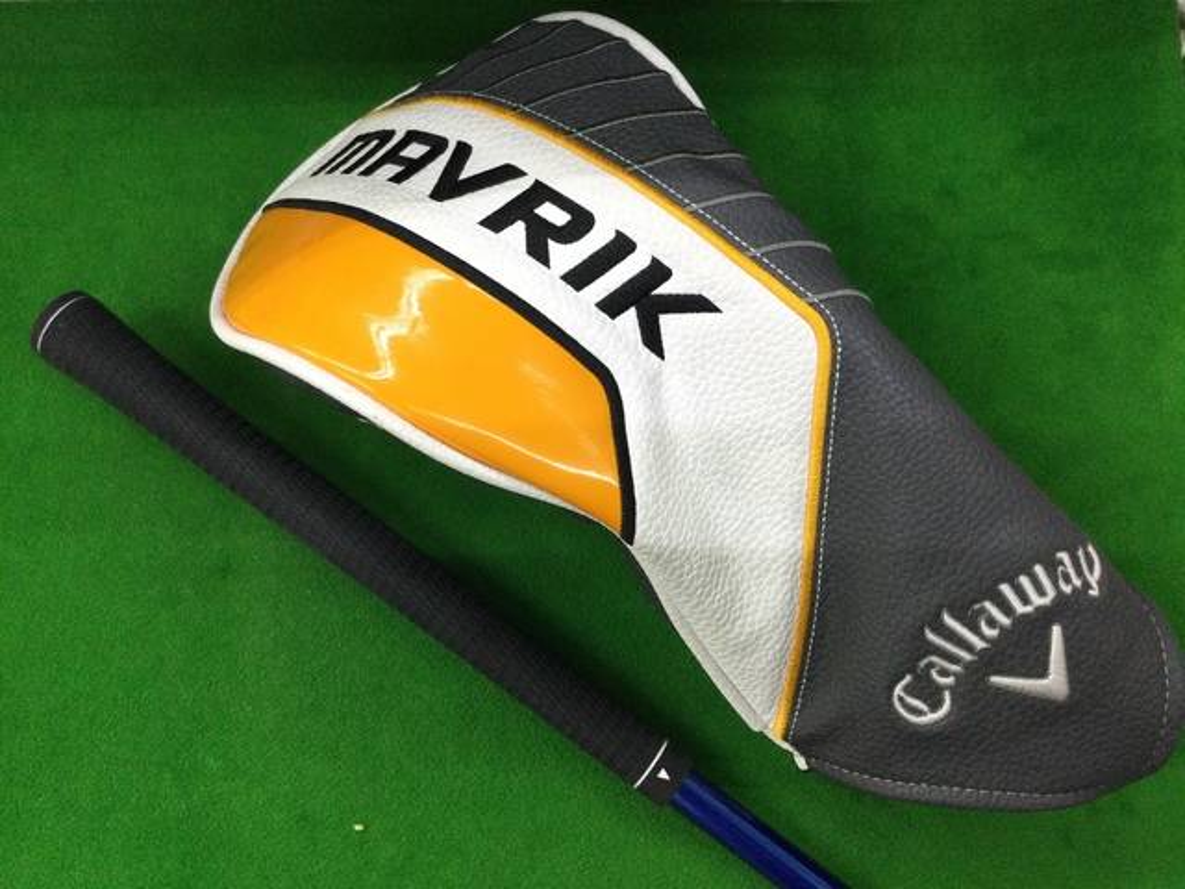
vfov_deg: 45.4
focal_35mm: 31
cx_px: 592
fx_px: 1061
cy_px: 444
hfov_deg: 58.4
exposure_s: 1/30
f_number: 2.4
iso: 50
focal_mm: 3.3
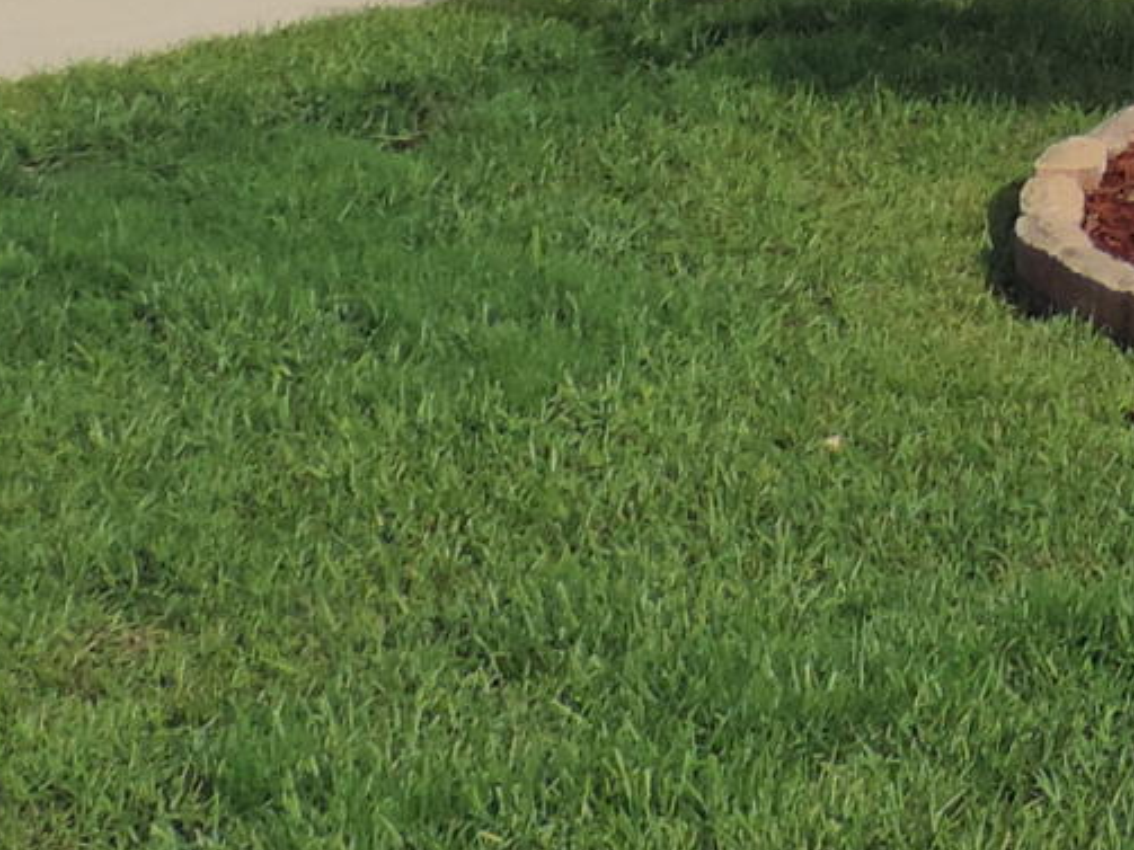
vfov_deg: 7.1
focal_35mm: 197
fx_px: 6452
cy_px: -1087
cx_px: 2230
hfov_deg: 9.4
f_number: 3.2
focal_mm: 5.8
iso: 80
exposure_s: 1/1000
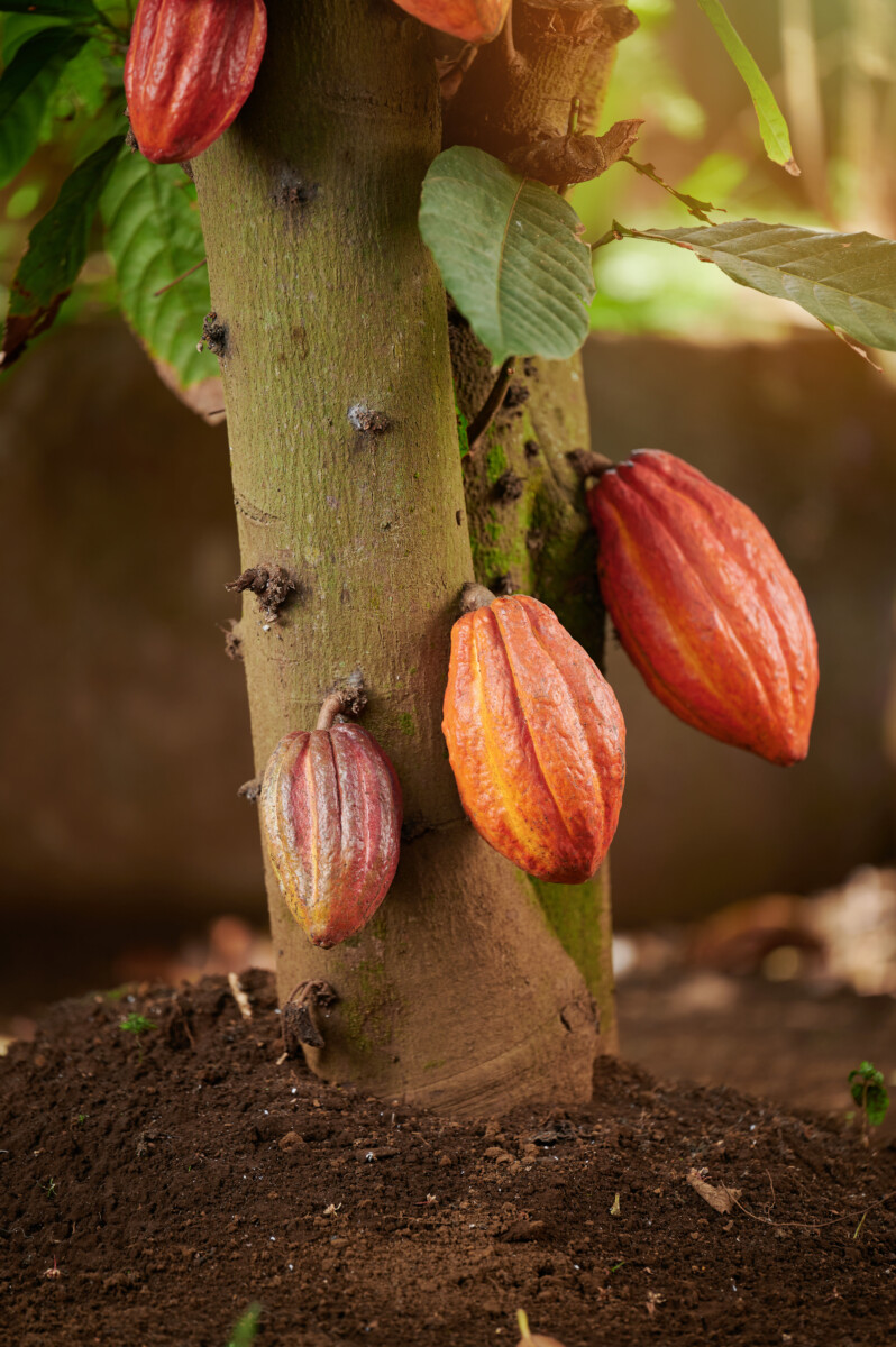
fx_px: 7479
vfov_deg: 10.3
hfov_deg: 6.9
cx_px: 448
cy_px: 674
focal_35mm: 200
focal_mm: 200
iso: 200
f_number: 2.8
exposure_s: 1/640
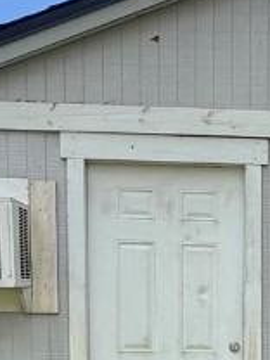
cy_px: 419
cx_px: 277
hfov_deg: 20.5
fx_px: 718
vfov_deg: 25.6
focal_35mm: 69
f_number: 2.2
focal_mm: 2.22
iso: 40
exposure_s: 1/749
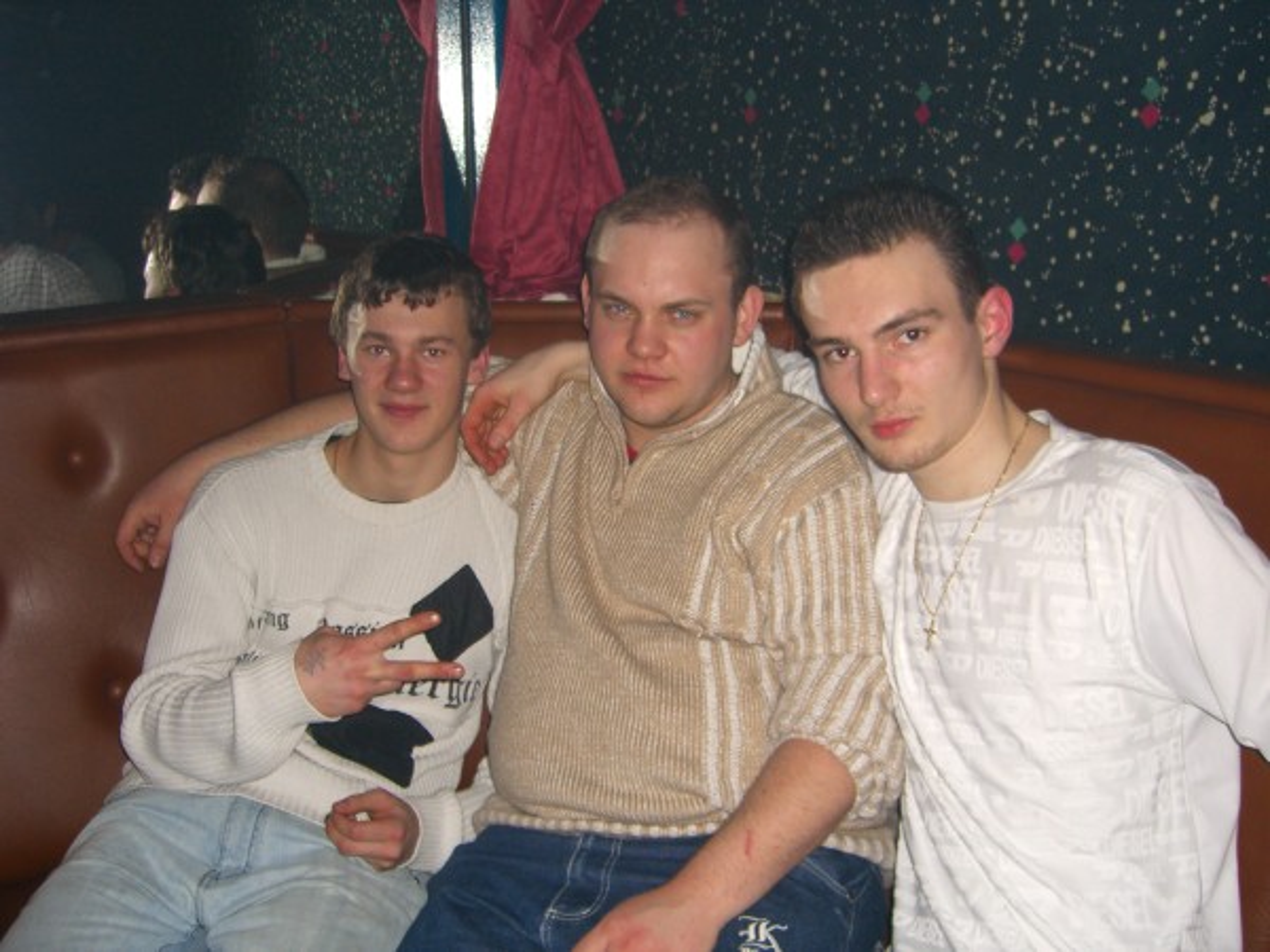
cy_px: 476
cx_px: 635
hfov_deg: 49.0
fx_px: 1394
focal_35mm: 38
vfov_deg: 37.7
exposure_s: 1/60
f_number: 2.8
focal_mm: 7.9
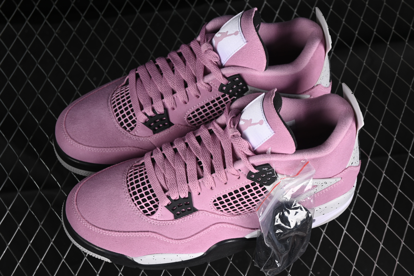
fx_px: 862
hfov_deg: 27.0
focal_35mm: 75
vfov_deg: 18.2
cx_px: 207
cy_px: 138
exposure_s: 1/80
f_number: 7.1
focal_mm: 50
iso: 160
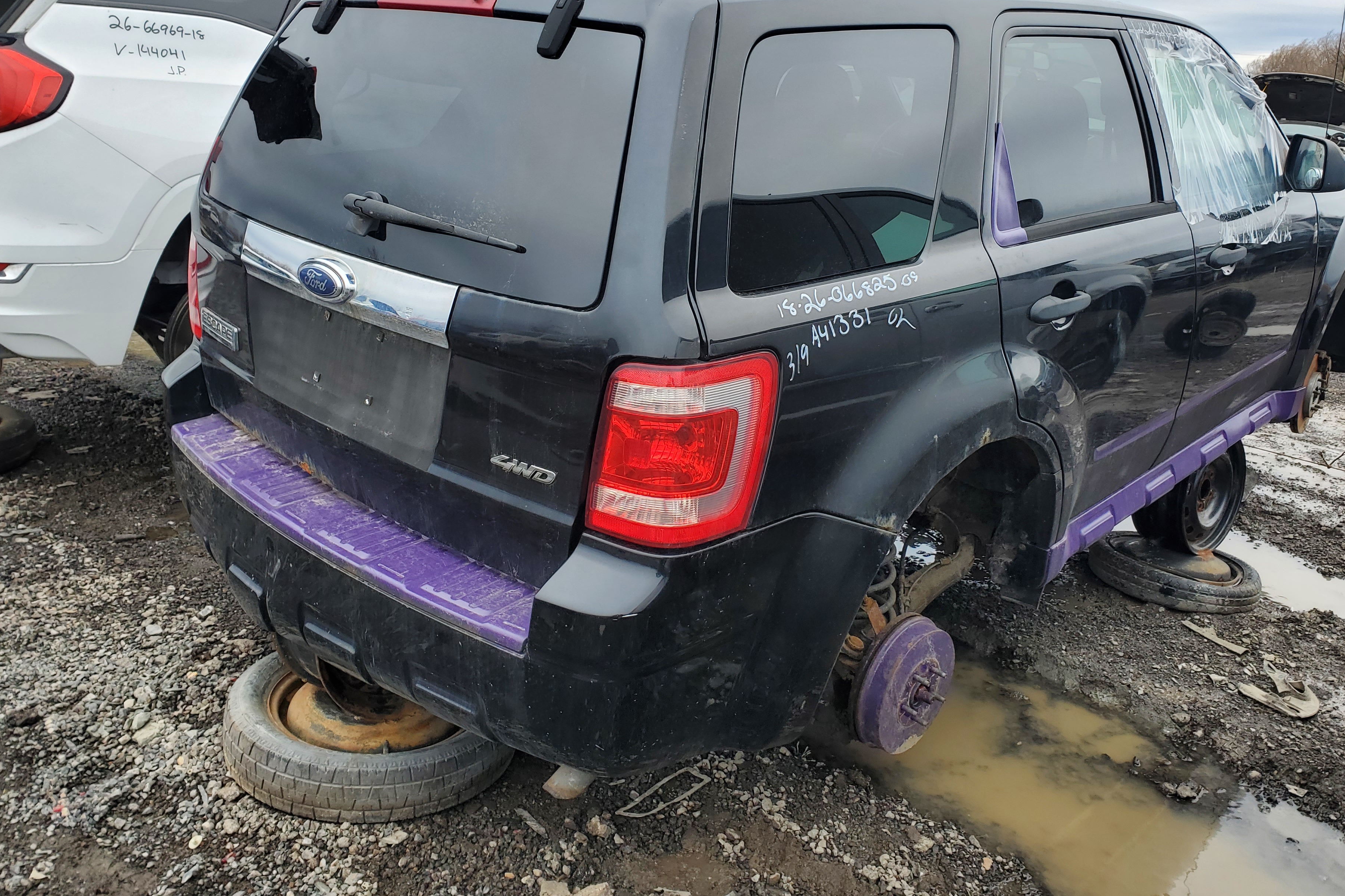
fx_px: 1121
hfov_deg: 61.9
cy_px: 351
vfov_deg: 43.4
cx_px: 720
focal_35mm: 30
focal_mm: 4.3
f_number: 2.4
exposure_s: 1/476
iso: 50
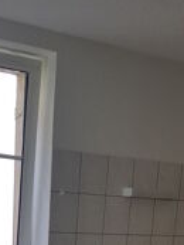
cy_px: 294
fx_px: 453
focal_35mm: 64
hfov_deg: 22.9
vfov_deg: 26.8
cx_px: 82
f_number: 1.7
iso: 40
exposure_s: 1/335
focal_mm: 4.2
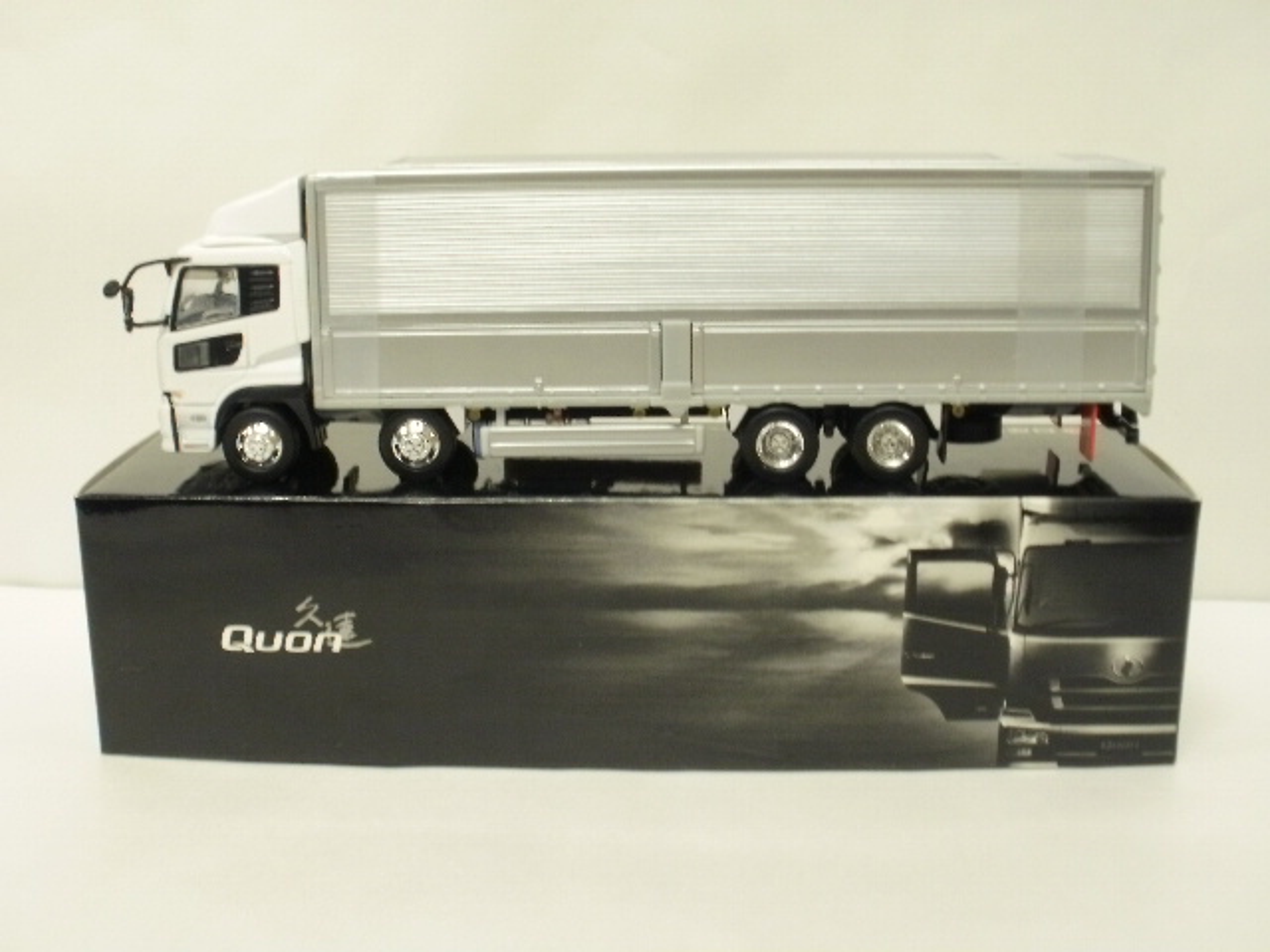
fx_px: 1614
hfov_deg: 42.9
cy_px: 476
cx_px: 635
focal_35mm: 44
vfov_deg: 32.9
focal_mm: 7.7
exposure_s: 1/6
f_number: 4
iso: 125
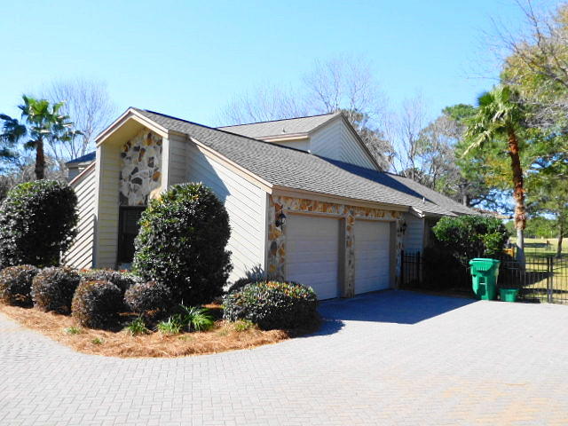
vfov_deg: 44.2
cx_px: 284
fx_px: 525
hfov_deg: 56.8
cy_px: 213
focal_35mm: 32
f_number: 3.6
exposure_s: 1/640
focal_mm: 5.7
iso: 125
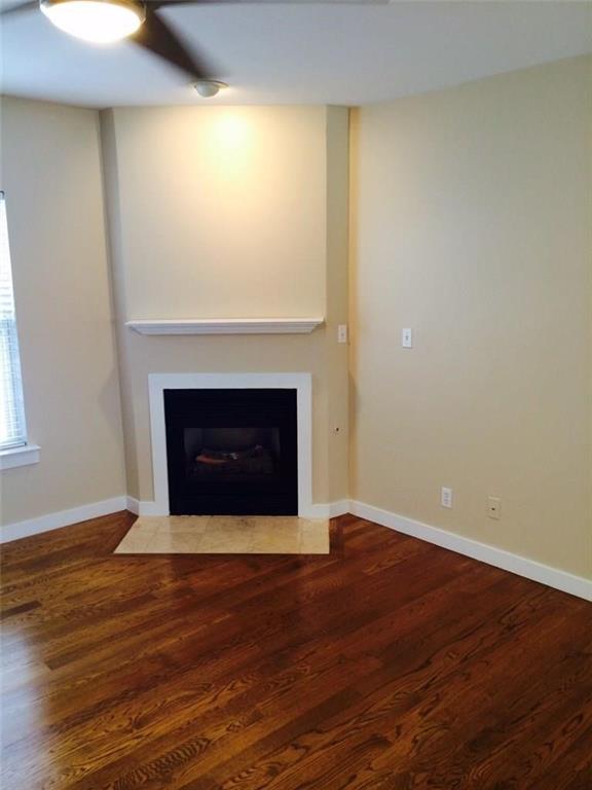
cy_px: 395
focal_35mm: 30
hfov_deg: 46.8
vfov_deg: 60.0
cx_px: 296
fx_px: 684
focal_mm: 4.12
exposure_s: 1/30
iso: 80
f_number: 2.2
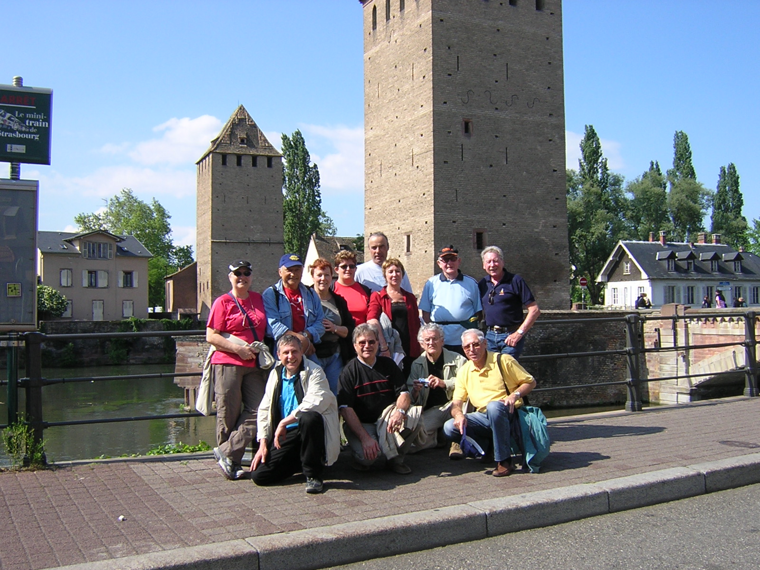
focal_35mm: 36
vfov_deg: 39.7
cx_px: 380
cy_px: 285
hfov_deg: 51.4
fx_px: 790
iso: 100
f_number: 5.2
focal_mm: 4.7
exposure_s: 1/264
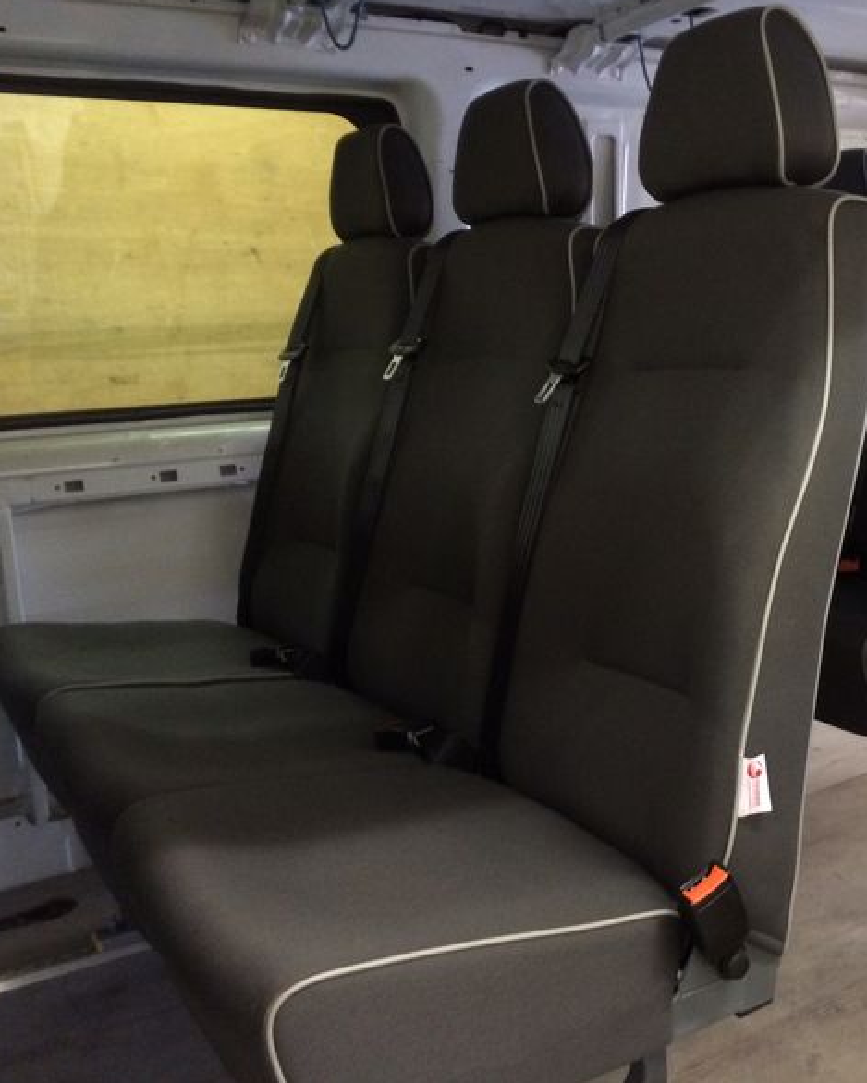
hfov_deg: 36.4
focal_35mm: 40
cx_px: 664
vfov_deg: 45.8
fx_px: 1283
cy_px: 532
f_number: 2.2
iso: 320
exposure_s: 1/15
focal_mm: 4.12
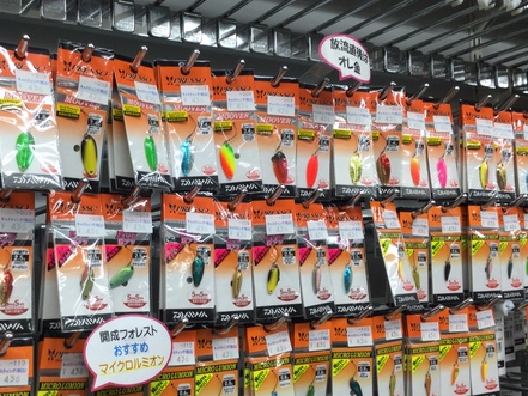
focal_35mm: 45
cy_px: 196
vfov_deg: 32.2
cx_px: 207
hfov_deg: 41.8
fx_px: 687
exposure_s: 1/50
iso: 32
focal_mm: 3.3
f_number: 2.4
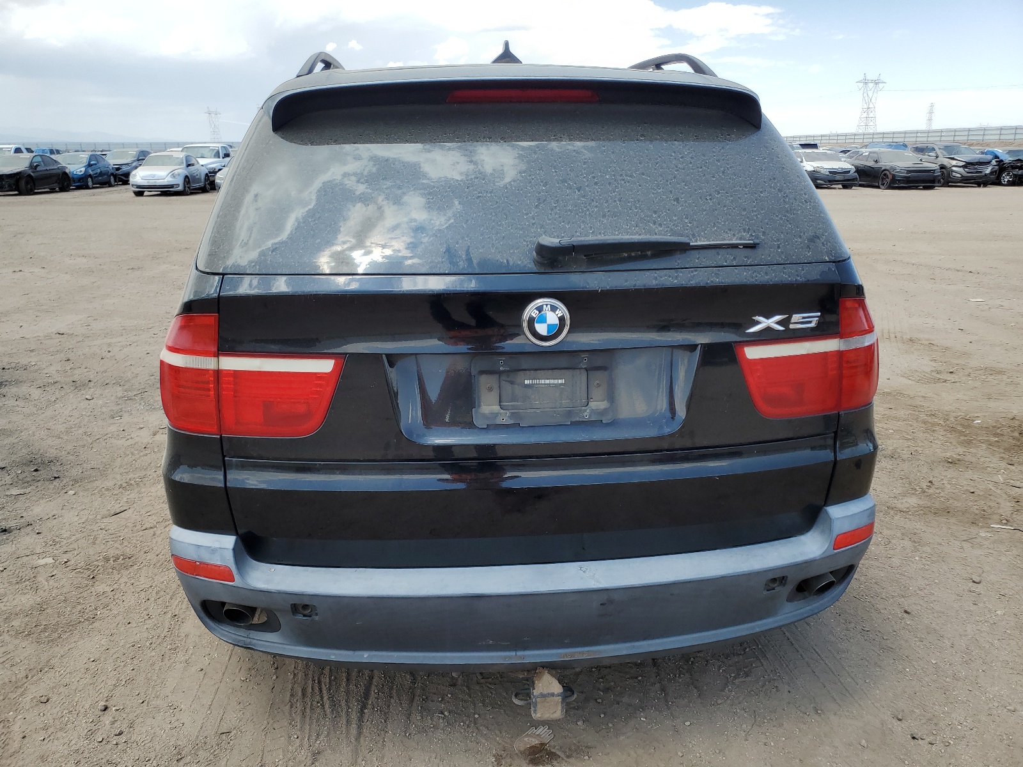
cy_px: 384
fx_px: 768
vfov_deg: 53.1
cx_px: 512
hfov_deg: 67.3
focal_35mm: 26
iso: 50
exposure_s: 1/1667
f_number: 1.5
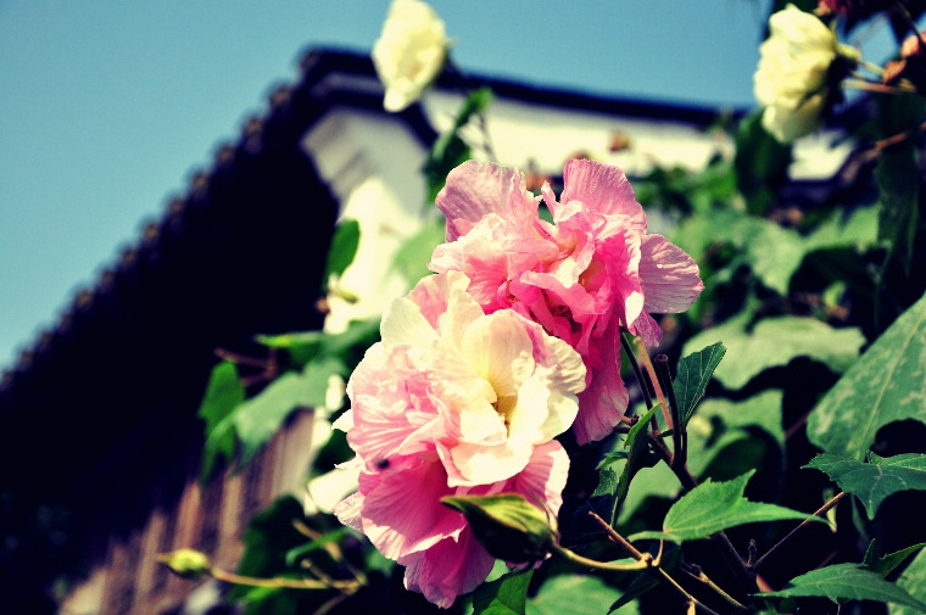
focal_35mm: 60
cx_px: 463
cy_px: 308
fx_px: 1542
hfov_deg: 33.4
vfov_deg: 22.6
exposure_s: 1/2000
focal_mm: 40
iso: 400
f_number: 4.5
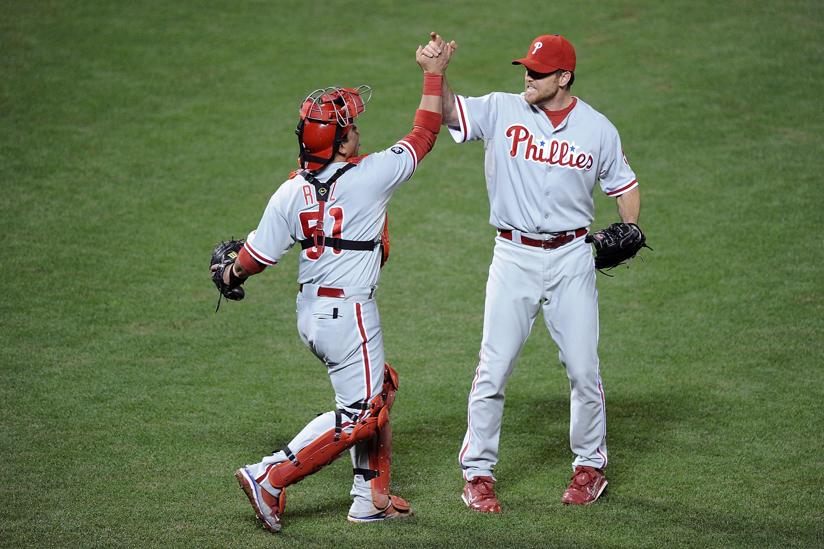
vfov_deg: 2.7
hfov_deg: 4.1
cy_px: 274
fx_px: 11440
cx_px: 412
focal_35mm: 500
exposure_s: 1/1000
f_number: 4
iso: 4000
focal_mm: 500
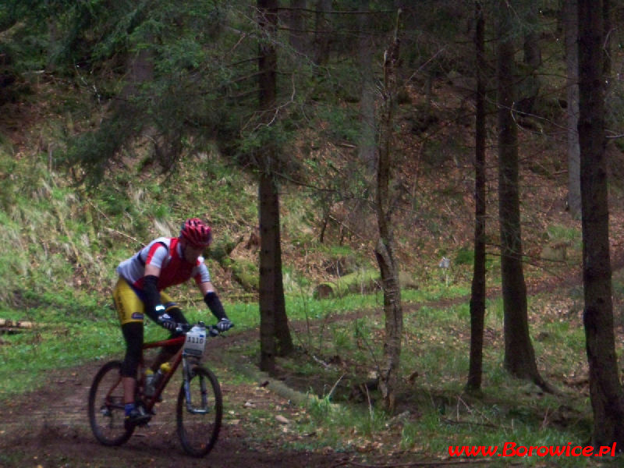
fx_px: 2109
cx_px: 312
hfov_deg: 16.8
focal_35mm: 117
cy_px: 234
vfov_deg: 12.7
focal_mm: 19.2
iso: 400
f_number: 4.4
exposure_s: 1/125
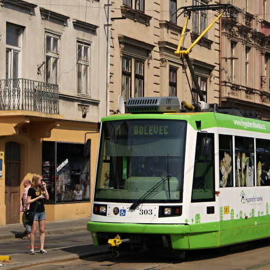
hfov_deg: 12.0
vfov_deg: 12.1
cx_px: 192
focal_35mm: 145
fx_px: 1278
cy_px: 132
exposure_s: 1/200
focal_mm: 55
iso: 100
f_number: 13
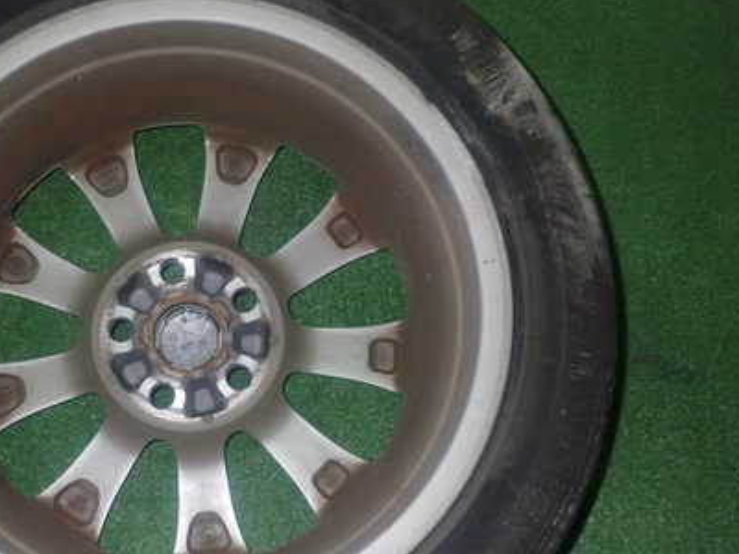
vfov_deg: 30.2
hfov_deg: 38.9
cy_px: 319
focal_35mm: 48
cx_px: 209
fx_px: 1025
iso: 800
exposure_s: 1/30
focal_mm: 5.79
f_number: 7.1
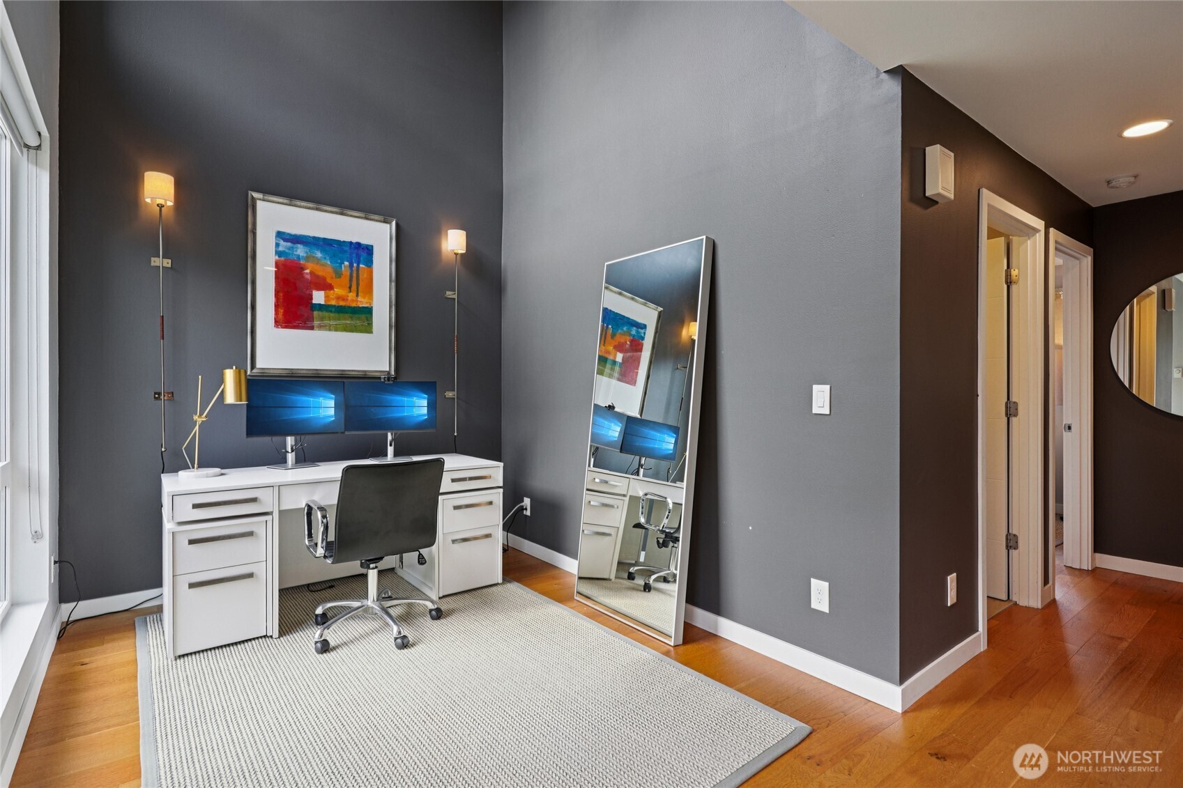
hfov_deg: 93.3
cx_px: 592
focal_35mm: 17
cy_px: 394
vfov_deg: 70.4
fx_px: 559
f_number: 8
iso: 400
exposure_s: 1/20
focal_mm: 17
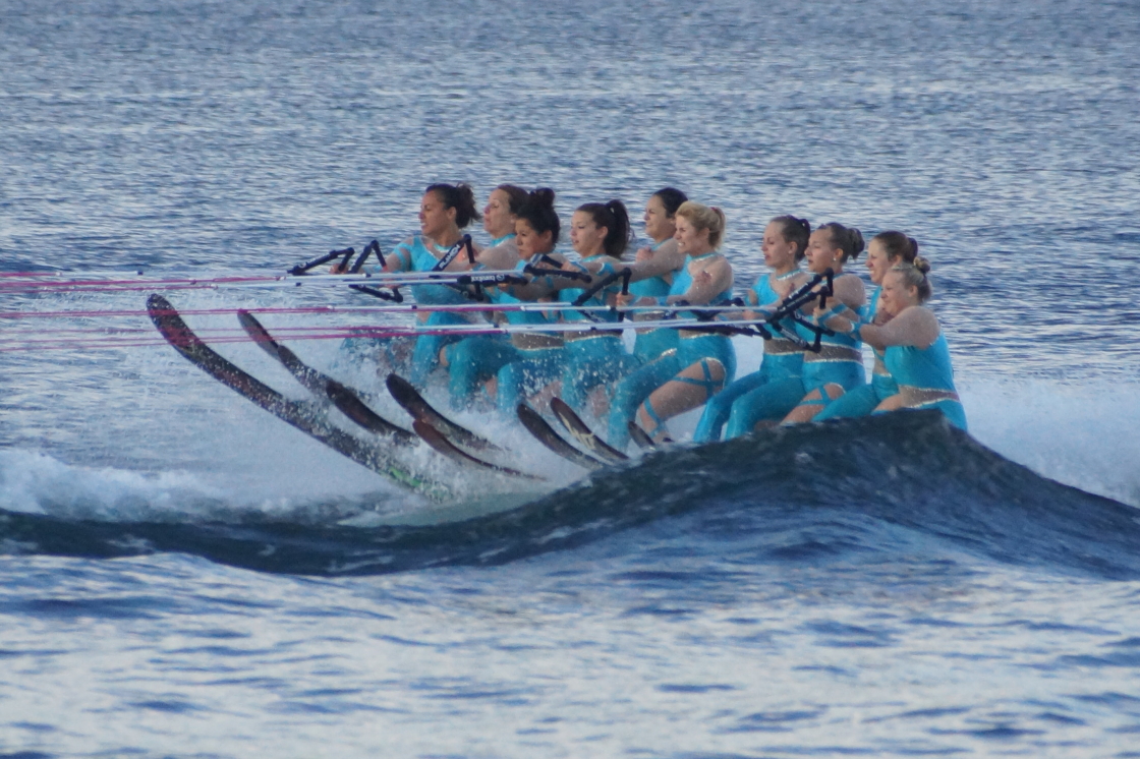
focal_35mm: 375
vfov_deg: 3.7
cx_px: 570
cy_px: 380
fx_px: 11871
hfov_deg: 5.5
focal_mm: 250
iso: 1000
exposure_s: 1/400
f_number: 6.3
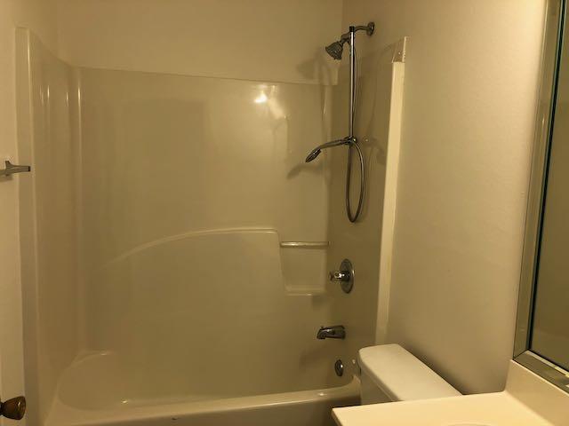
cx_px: 284
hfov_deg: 63.4
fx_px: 460
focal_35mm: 28
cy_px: 213
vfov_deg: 49.7
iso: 40
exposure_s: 1/120
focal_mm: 3.99
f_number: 1.8
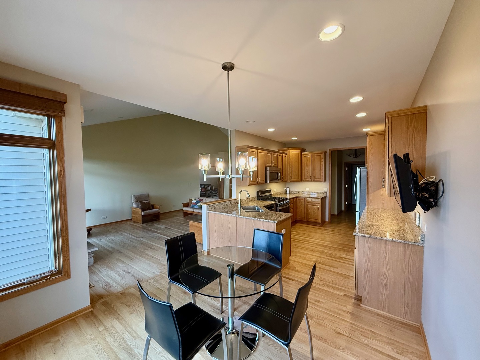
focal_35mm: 14
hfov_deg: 102.1
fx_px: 194
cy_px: 180
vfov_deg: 85.7
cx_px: 240
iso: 400
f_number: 2.2
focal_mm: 2.22
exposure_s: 1/120
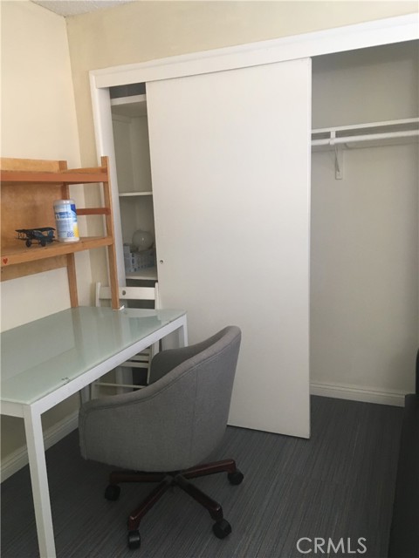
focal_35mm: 29
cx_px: 210
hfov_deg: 48.2
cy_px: 279
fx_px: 468
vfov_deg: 61.7
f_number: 2.2
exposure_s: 1/30
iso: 100
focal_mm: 4.15
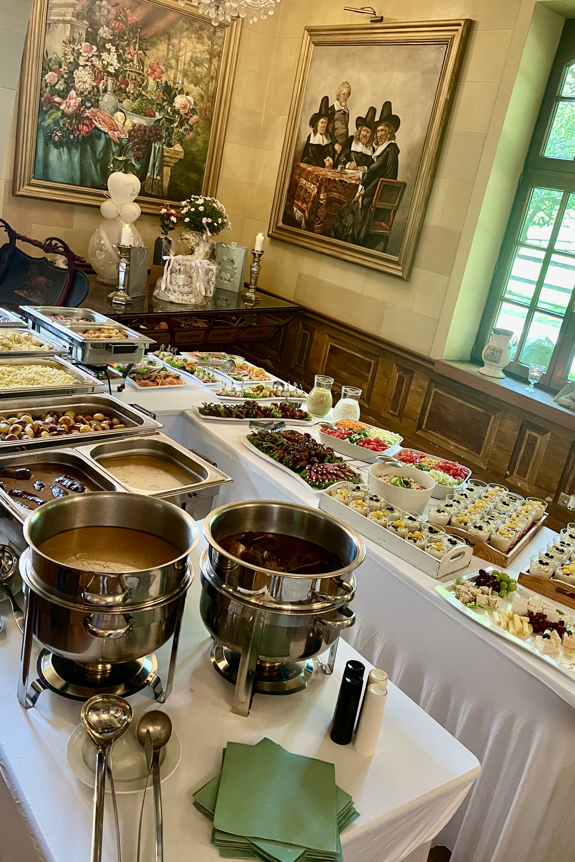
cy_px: 398
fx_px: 719
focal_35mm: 30
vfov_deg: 61.9
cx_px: 282
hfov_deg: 43.6
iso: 250
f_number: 1.6
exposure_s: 1/50
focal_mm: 5.1
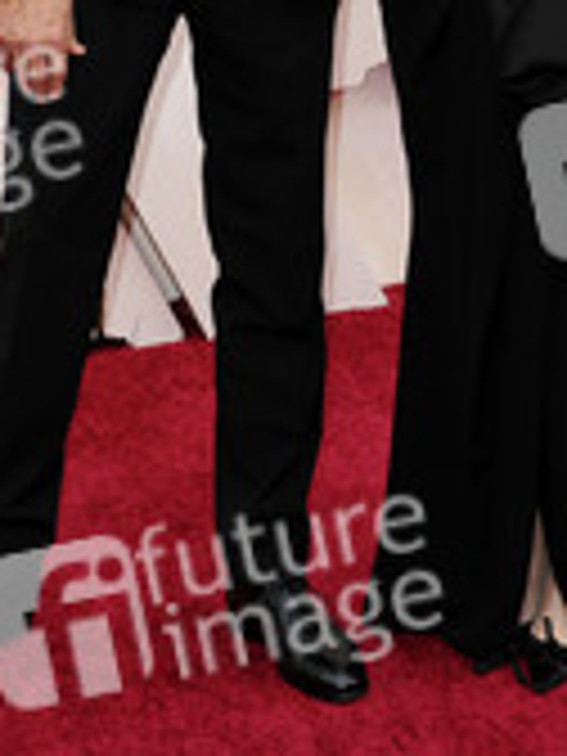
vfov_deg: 14.5
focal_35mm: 133
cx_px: 344
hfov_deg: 11.1
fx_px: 2905
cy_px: -72
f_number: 6.3
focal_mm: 58
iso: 800
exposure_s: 1/200
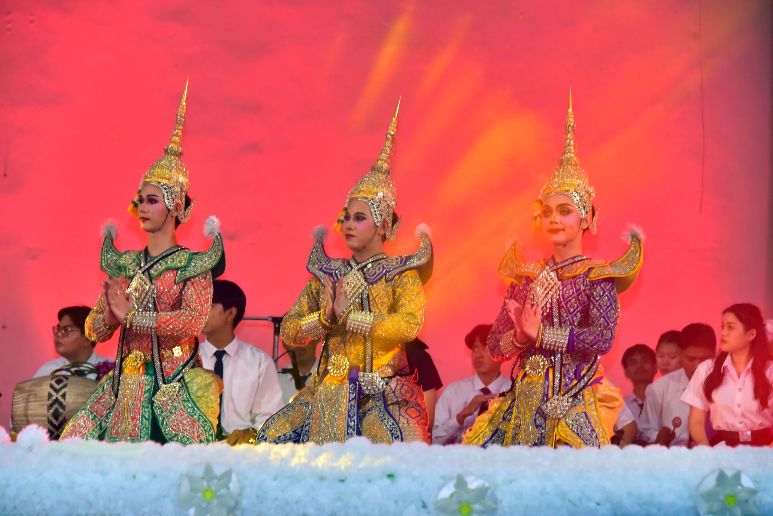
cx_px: 386
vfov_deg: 8.6
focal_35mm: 160
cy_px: 258
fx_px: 3437
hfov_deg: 12.8
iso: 6400
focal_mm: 160
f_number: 7.1
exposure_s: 1/200
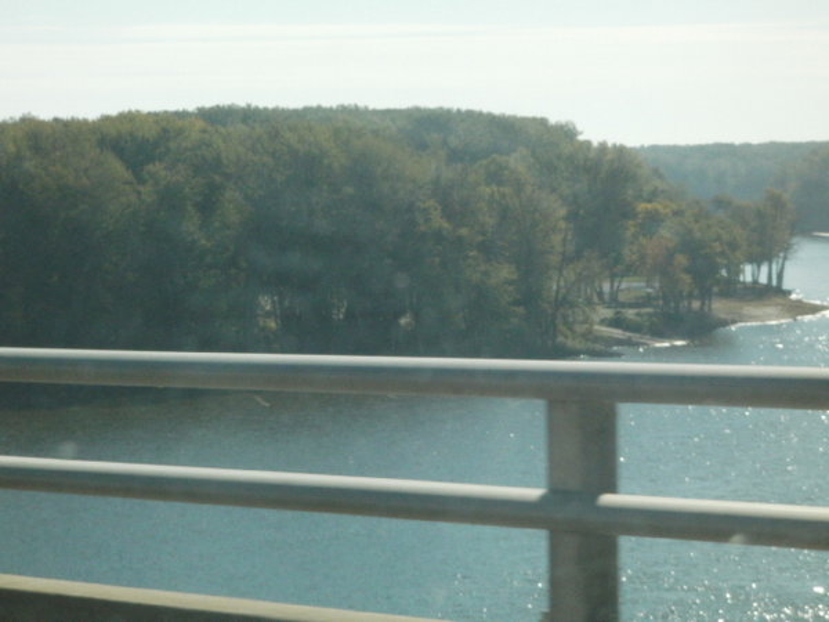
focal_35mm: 149
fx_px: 3568
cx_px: 414
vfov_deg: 10.0
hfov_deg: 13.3
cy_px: 311
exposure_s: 1/1000
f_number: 8.6
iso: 400
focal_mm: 26
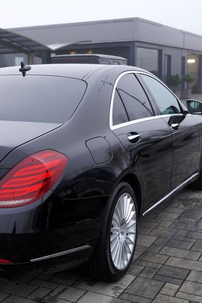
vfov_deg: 35.1
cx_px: 9
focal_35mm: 57
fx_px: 480
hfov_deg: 23.0
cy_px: 148
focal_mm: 32
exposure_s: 1/80
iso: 100
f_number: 4.5
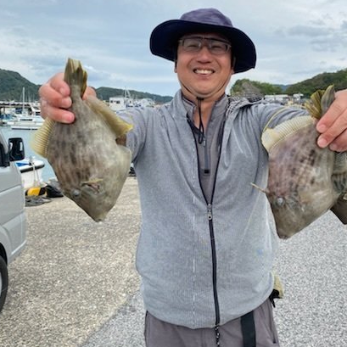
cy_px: 141
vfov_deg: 45.8
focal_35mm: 36
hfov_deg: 45.9
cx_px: 198
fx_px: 408
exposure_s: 1/1678
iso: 32
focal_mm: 4.25
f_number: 1.8
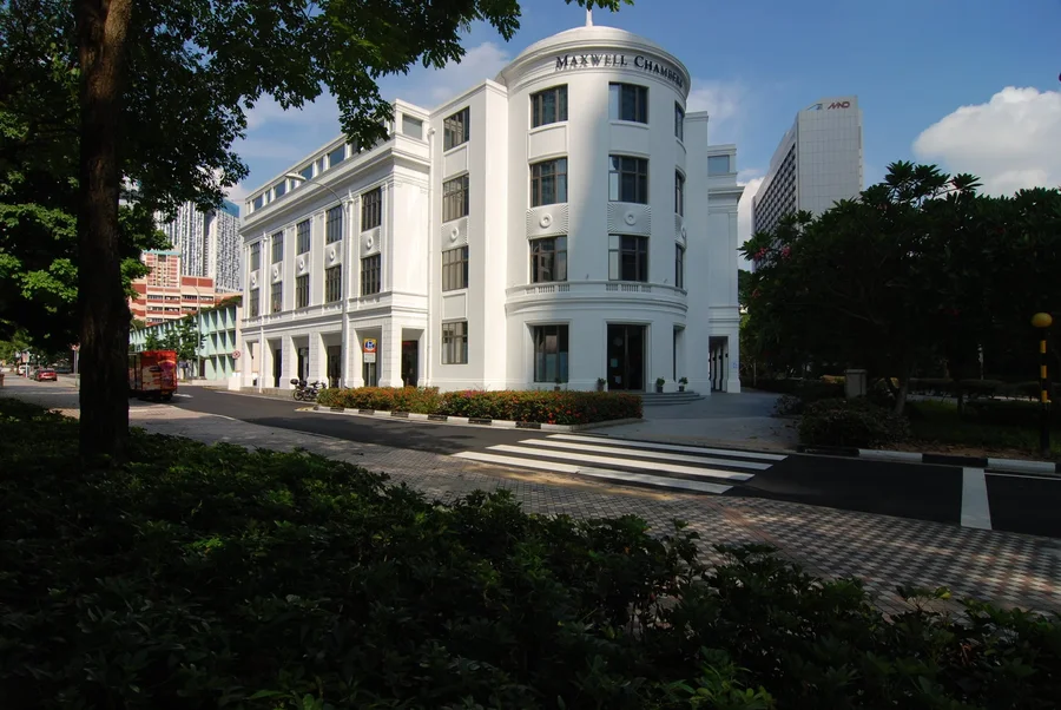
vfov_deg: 67.5
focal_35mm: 18
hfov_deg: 89.9
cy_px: 355
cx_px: 530
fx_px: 531
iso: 100
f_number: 8
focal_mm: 12
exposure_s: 1/250
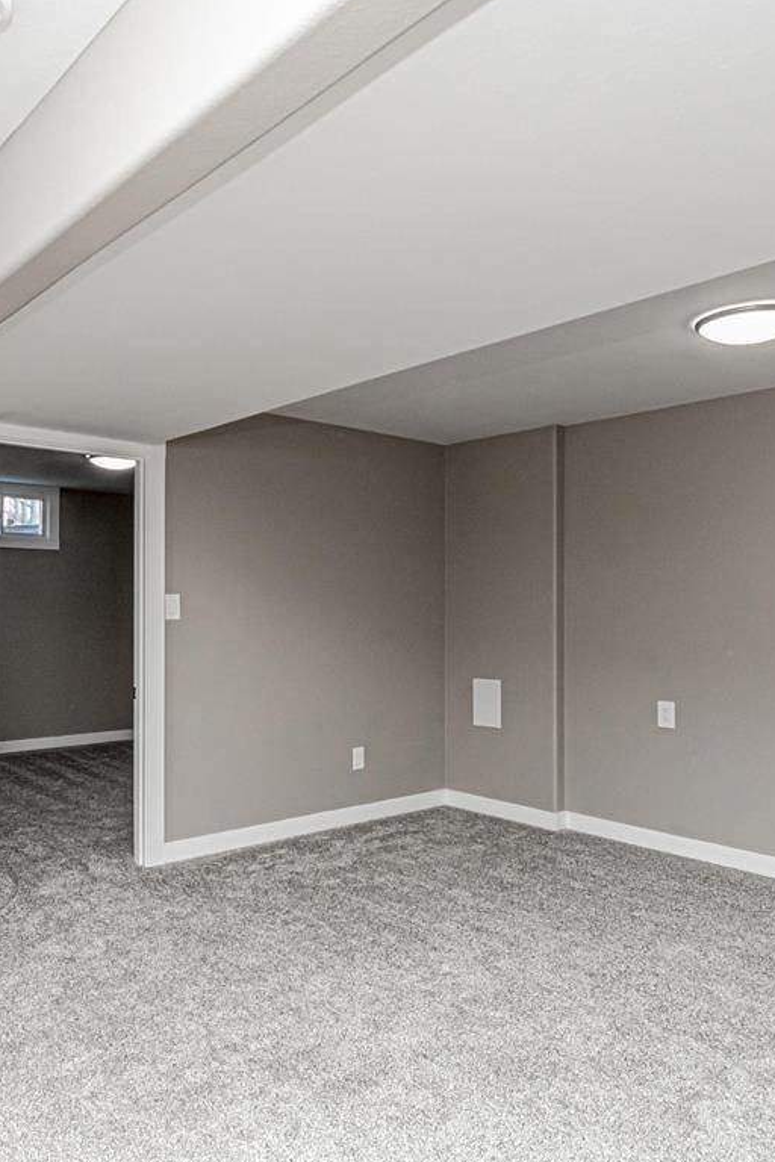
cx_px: 335
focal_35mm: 25
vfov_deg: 71.5
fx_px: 807
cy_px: 607
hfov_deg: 51.1
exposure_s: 1/60
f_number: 10
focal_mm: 10
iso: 1250
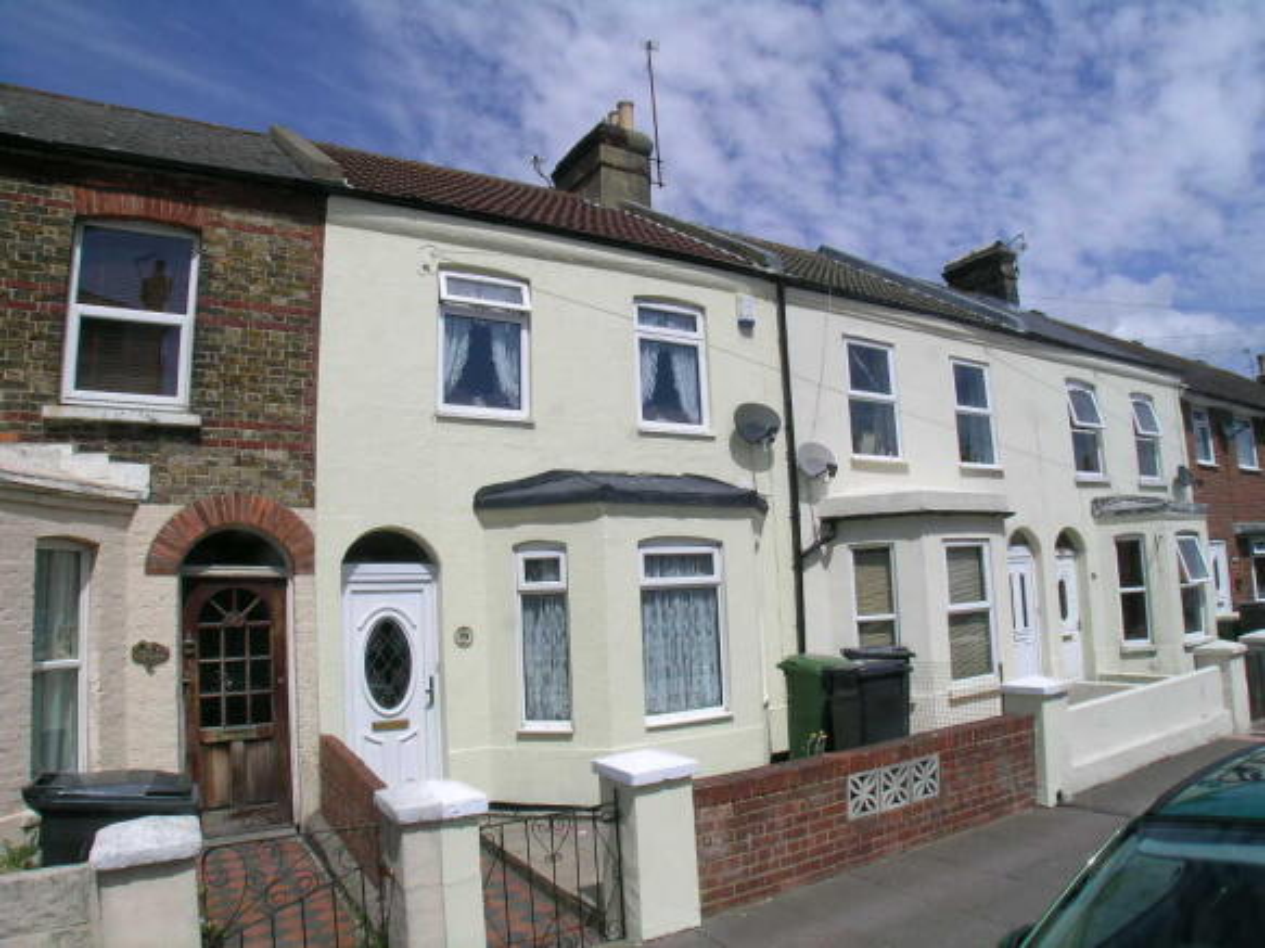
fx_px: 1023
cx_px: 632
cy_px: 474
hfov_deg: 63.5
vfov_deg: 49.7
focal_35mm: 28
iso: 50
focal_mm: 5.8
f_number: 7.9
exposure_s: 1/376
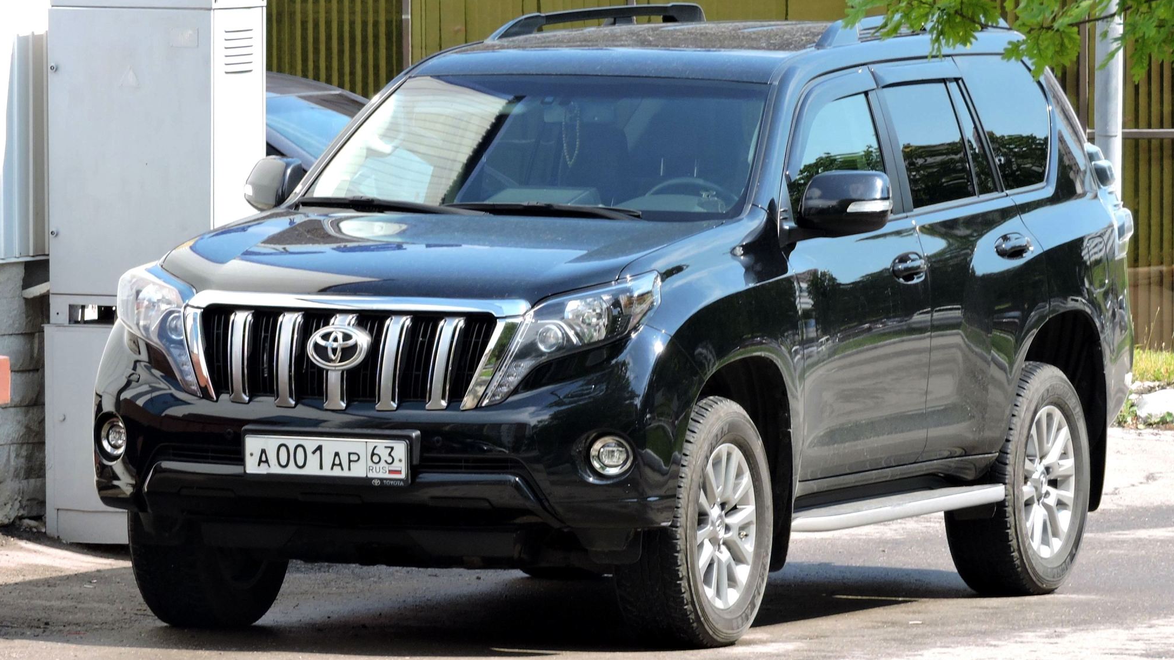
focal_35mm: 273
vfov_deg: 4.4
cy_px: 299
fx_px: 8498
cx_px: 586
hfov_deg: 7.9
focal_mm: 44.8
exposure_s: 1/160
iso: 100
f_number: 5.5
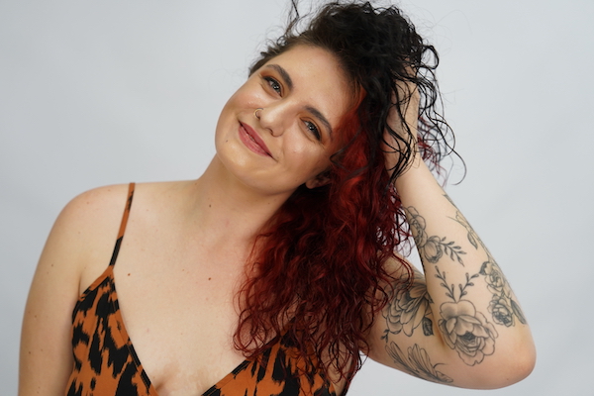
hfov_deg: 35.1
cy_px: 198
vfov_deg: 23.8
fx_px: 940
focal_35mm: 57
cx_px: 297
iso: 640
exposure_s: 1/250
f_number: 2.8
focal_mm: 57
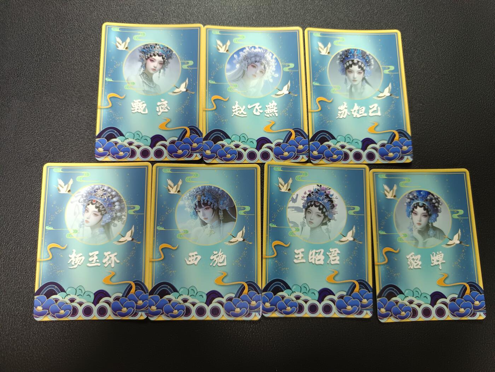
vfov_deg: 56.8
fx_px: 343
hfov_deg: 71.6
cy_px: 186
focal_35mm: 24
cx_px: 248
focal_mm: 5.31
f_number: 1.7
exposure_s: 1/50
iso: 1201
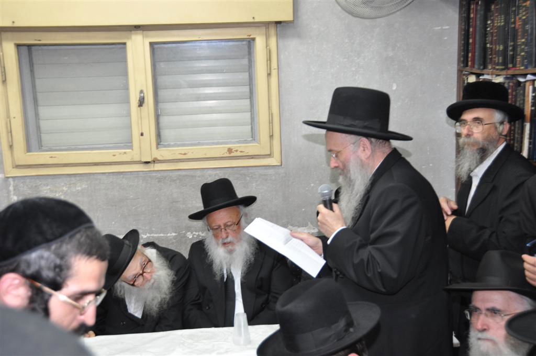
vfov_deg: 28.0
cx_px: 268
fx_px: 714
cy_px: 178
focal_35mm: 48
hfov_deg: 41.2
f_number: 4.2
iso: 560
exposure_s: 1/60
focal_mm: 32
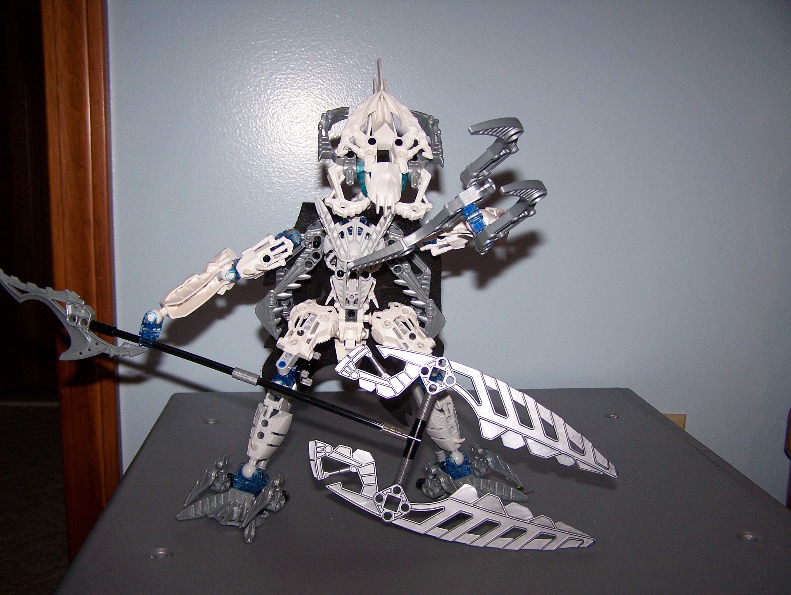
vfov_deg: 37.8
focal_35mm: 38
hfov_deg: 48.9
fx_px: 869
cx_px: 396
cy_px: 298
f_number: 2.8
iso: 80
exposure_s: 1/60
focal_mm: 6.3
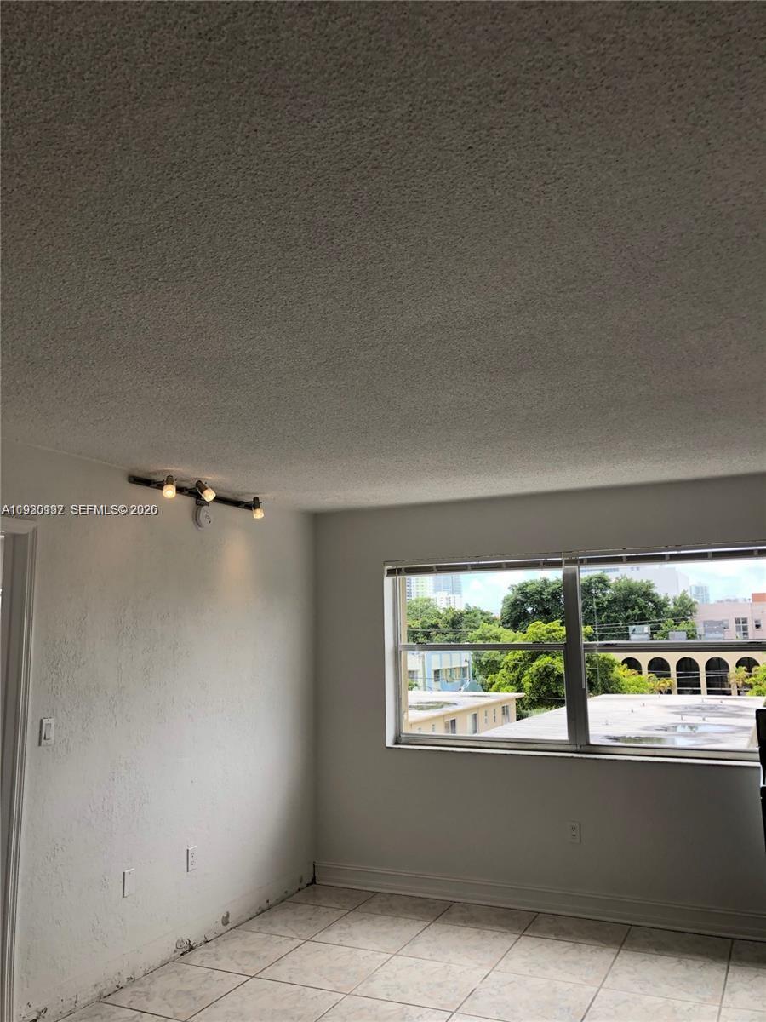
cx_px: 383
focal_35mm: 28
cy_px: 511
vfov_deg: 63.4
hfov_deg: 49.7
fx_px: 826
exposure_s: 1/217
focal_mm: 3.99
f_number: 1.8
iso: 20
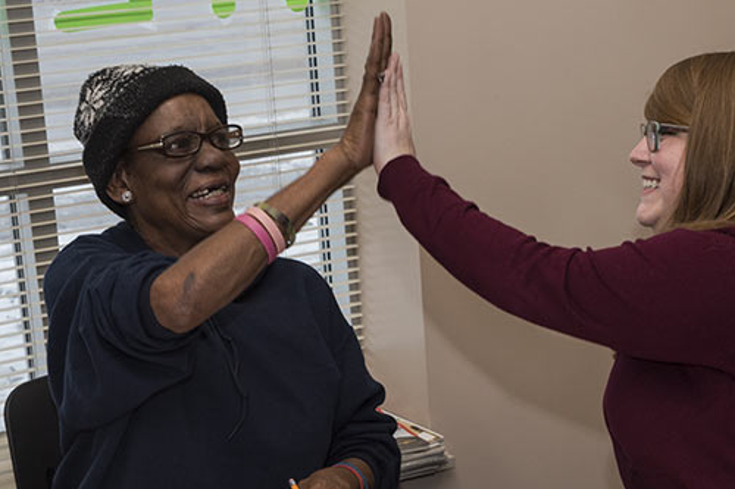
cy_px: 294
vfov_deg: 25.0
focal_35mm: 54
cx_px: 431
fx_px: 1102
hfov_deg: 36.8
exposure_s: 1/125
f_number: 7.1
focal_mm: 36
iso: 200
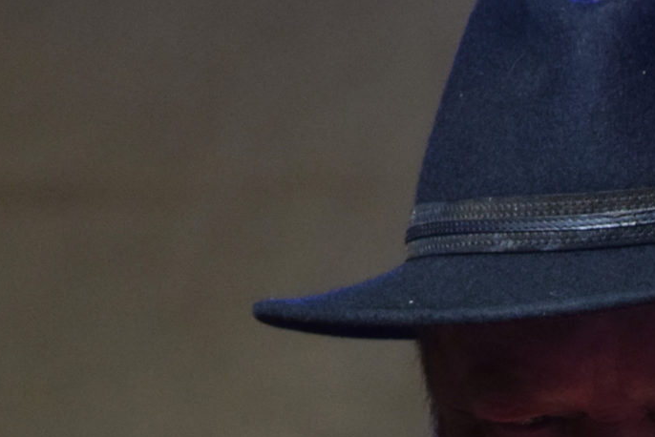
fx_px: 20367
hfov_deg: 1.8
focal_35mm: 1119
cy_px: 676
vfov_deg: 1.2
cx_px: 667
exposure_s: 1/125
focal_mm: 200
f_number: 5.3
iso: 2200
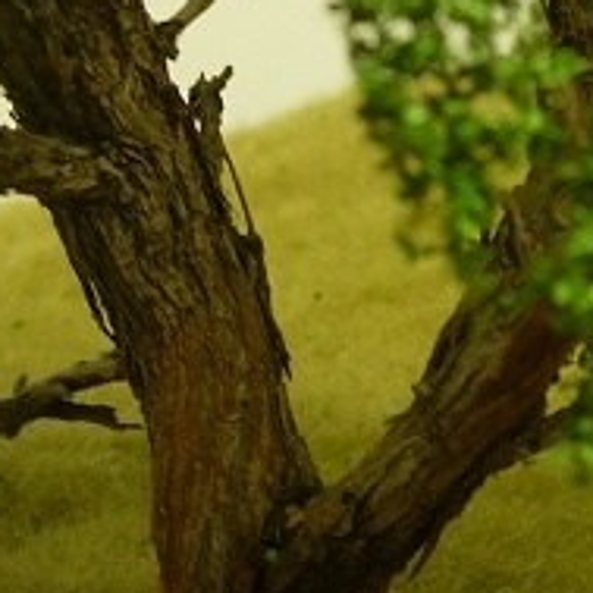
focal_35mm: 142
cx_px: 461
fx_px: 2752
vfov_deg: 12.2
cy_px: 47
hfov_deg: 12.3
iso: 79
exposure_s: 1/4.6
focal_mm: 7.8
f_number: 2.8
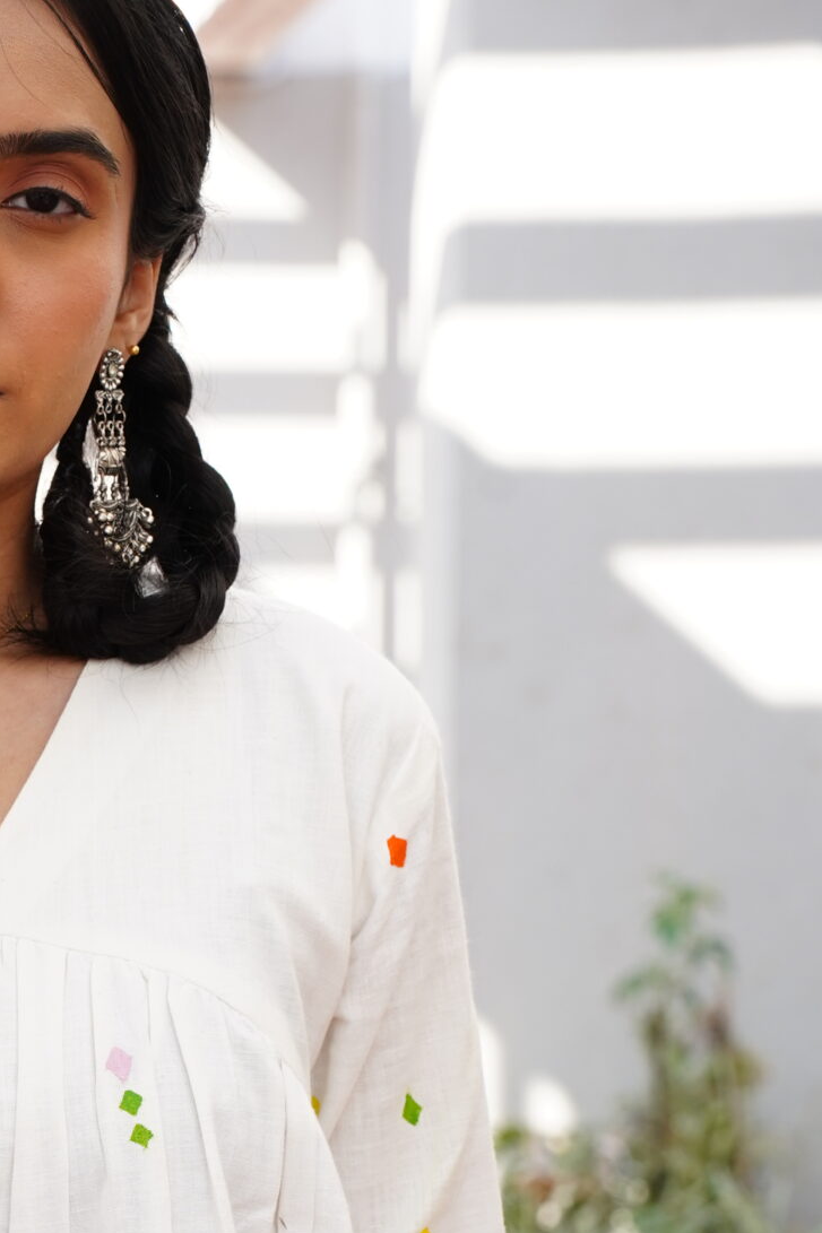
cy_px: 1175
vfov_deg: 11.6
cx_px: -85
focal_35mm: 176
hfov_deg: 7.7
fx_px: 6029
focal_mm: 75
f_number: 6.3
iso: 640
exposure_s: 1/400
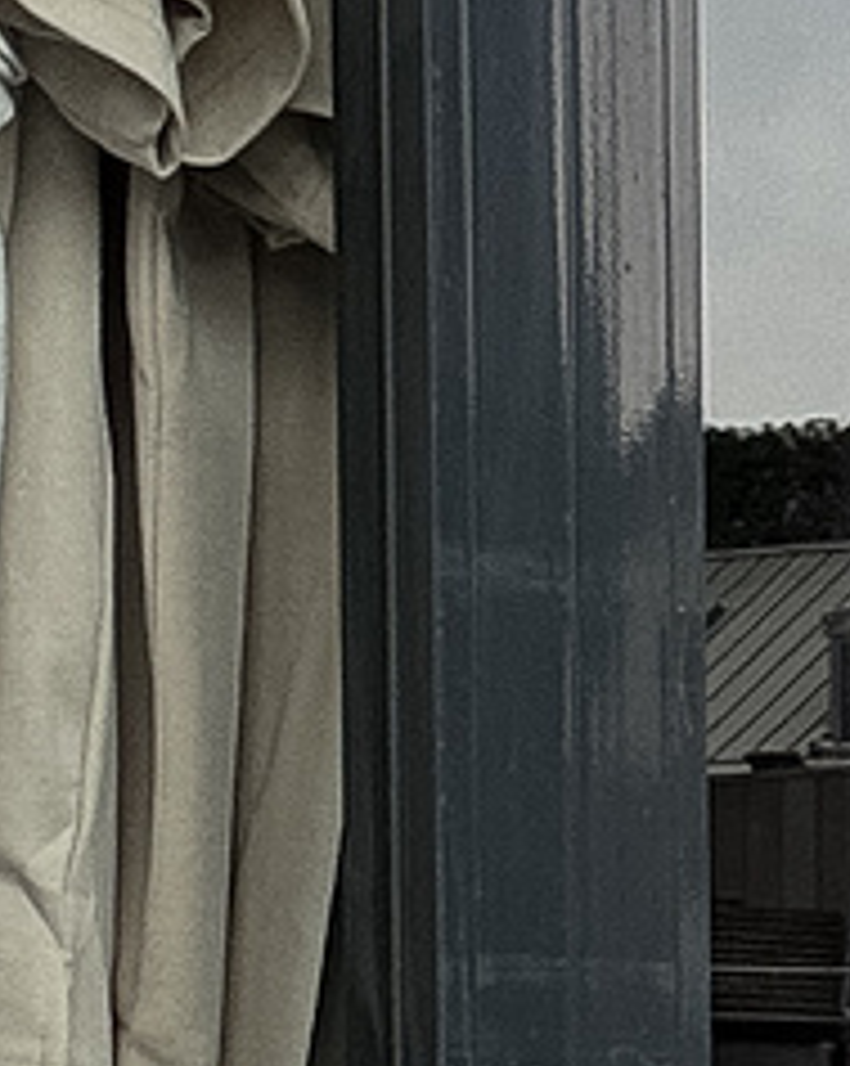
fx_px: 6238
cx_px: 1615
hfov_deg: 7.5
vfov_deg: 9.6
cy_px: 1349
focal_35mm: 198
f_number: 1.9
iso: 25
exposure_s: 1/120
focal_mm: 2.69
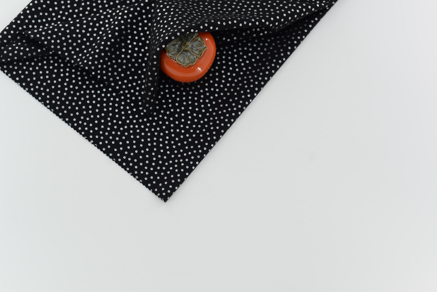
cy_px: 146
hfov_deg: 39.6
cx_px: 218
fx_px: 607
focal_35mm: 50
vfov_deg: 27.0
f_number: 4
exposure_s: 1/160
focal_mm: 50
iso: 100
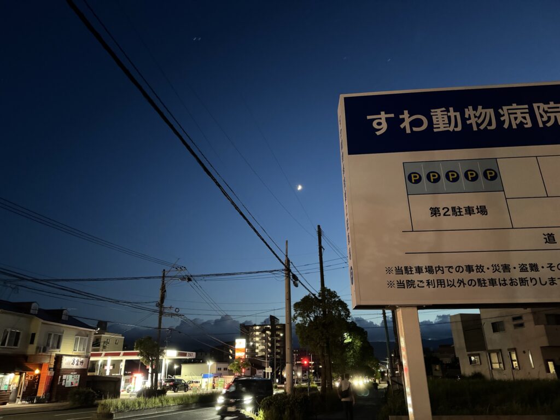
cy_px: 210
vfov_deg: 56.8
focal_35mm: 24
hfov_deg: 71.6
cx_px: 280
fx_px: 388
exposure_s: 1/29
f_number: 1.78
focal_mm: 6.76
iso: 1600
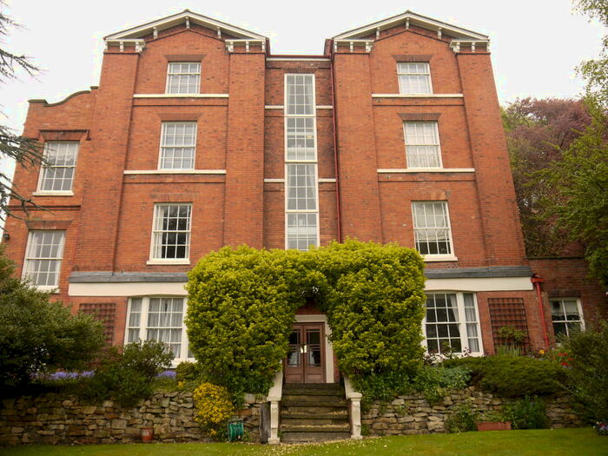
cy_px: 228
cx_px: 304
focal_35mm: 28
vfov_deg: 49.7
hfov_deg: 63.4
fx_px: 492
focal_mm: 14
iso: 100
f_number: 4.5
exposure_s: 1/200
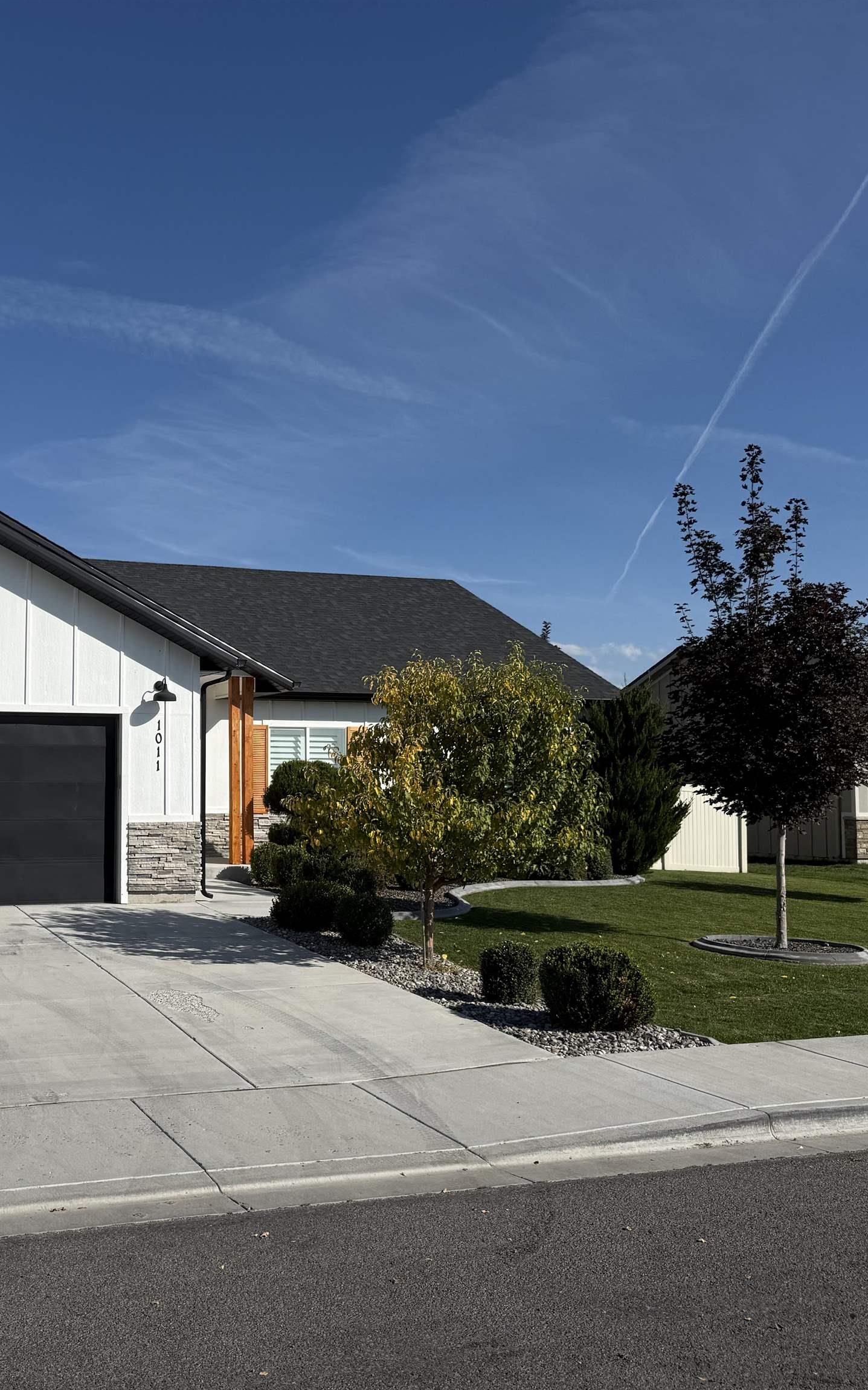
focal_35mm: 34
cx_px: 184
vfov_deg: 56.7
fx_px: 1287
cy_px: 695
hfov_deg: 36.1
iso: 80
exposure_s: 1/8130
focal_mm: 6.76
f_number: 1.78
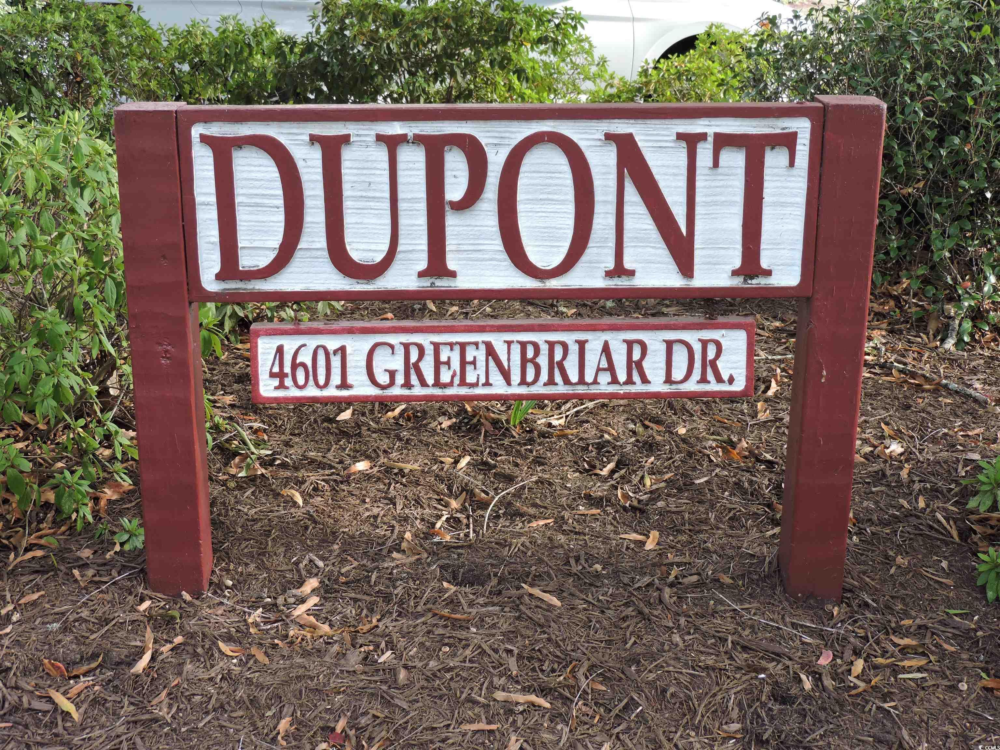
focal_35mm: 50
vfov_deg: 29.1
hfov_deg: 38.2
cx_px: 500
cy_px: 375
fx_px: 1444
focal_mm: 8.9
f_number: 3.6
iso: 110
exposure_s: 1/50
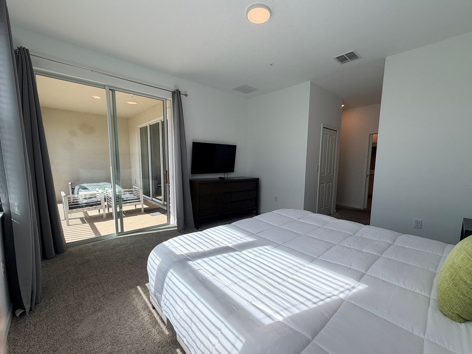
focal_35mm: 15
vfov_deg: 81.7
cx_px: 247
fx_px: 205
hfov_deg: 98.1
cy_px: 185
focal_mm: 2.22
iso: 64
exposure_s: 1/502
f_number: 2.2
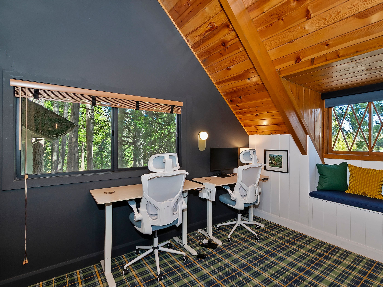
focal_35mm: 17
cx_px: 224
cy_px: 147
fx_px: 188
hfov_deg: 90.2
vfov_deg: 74.7
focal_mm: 10
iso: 400
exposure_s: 1/30
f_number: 8
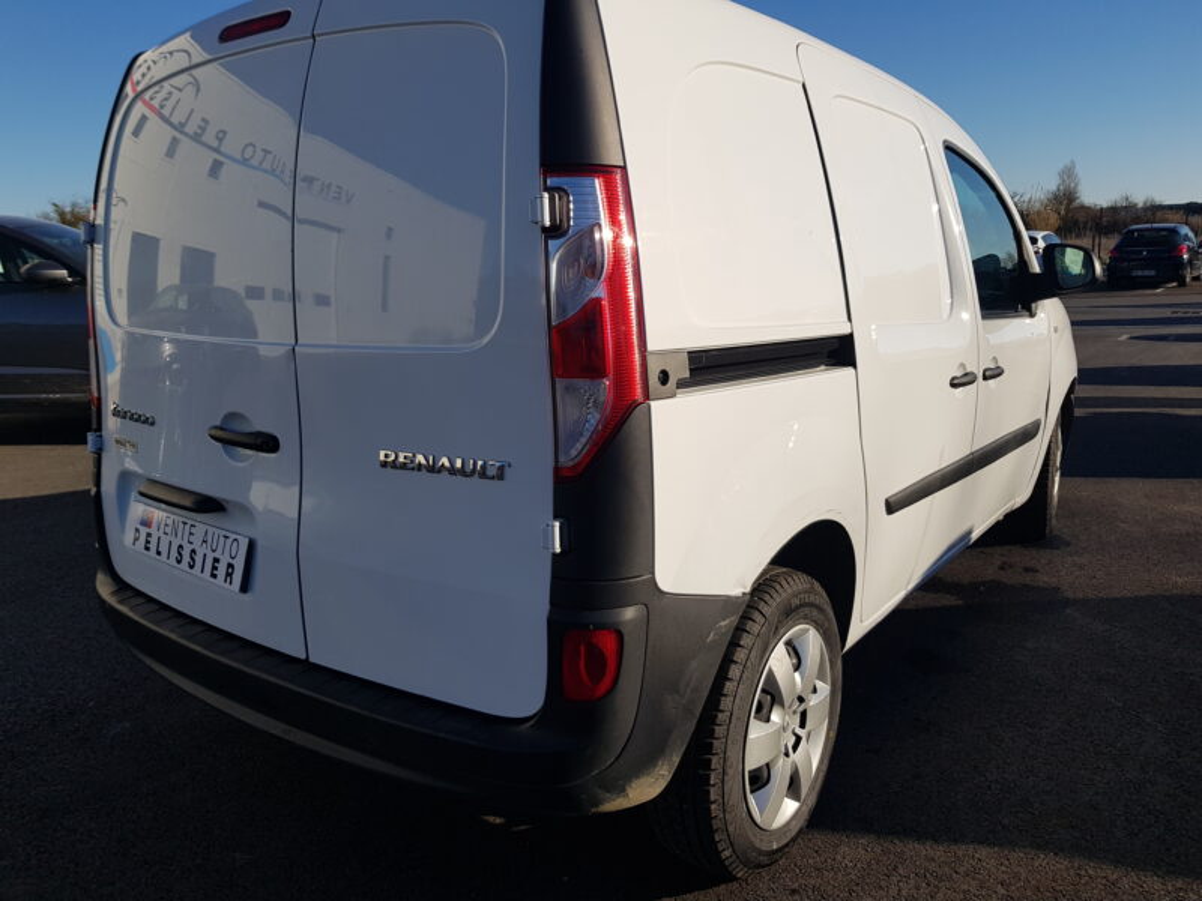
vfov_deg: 53.1
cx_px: 601
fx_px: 903
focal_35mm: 26
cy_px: 450
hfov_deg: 67.3
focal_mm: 4.2
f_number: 1.7
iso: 40
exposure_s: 1/3224
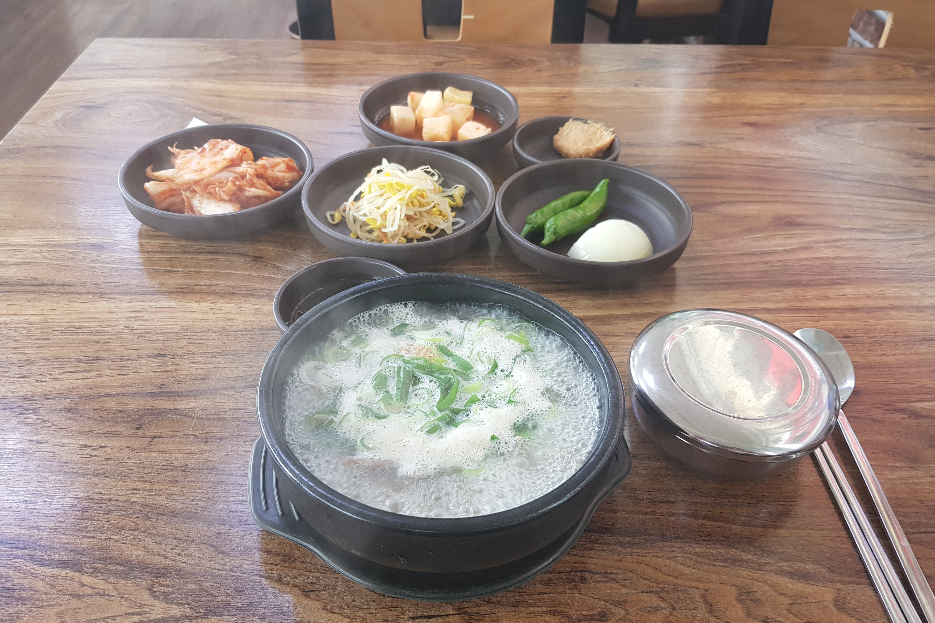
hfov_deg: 65.5
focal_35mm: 28
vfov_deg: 46.4
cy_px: 300
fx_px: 727
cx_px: 475
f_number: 1.7
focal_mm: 4.3
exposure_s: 1/60
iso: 100
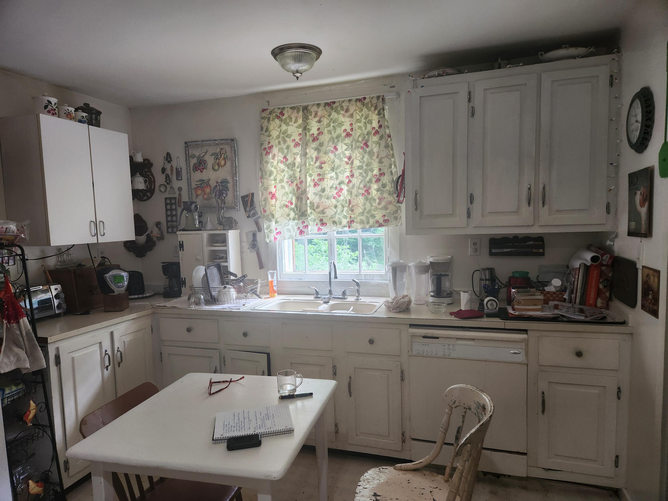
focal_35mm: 23
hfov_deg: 73.9
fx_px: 444
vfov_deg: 58.9
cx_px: 334
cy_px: 250
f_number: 1.8
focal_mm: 5.4
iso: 160
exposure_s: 1/120
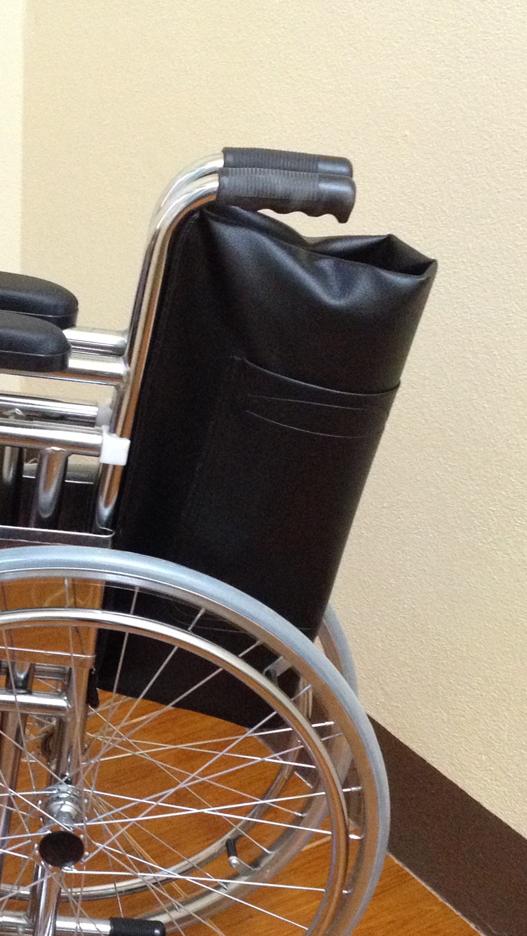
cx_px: 43
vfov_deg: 30.8
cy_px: 601
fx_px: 1689
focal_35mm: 68
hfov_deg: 17.5
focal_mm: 4.28
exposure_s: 1/17
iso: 400
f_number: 2.4
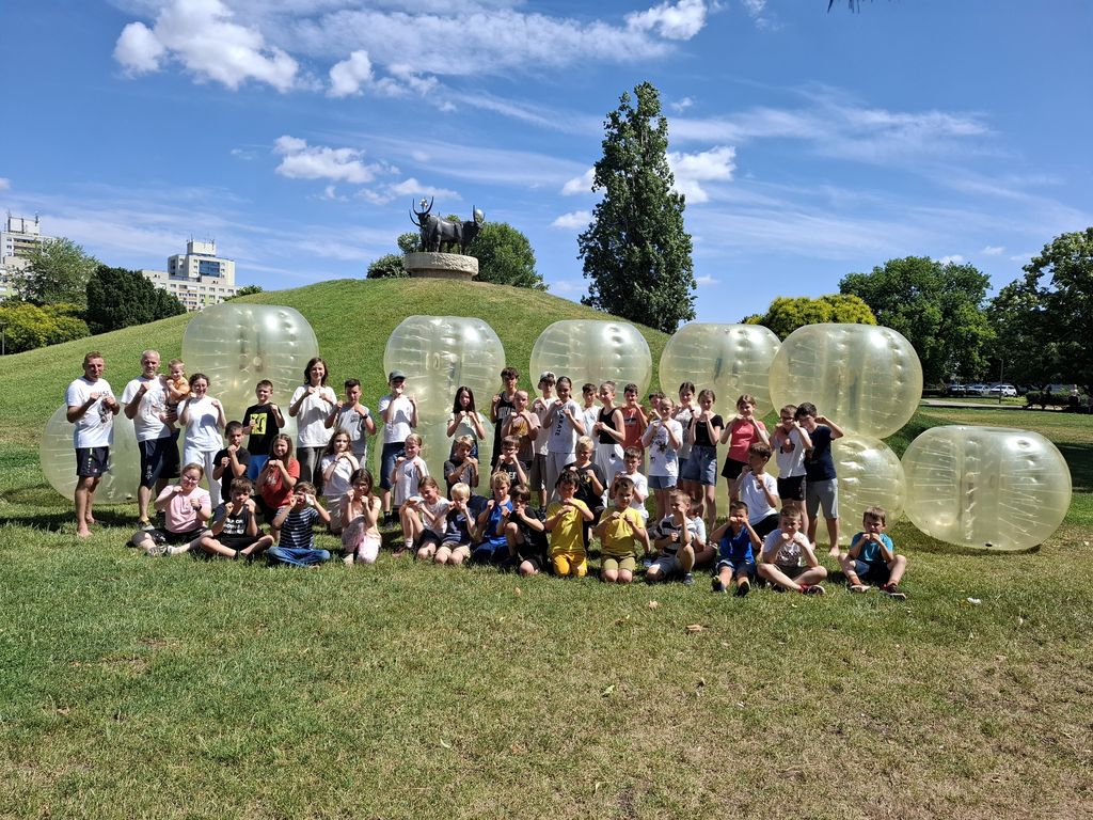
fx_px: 726
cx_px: 546
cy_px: 410
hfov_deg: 73.9
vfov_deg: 58.9
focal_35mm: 23
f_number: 1.8
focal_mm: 5.54
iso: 50
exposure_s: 1/1721
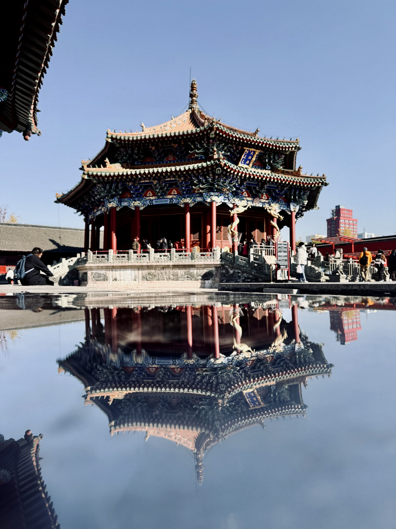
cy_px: 264
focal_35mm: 24
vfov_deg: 71.6
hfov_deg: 56.8
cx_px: 198
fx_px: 366
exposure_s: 1/2445
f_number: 1.8
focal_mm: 6.8
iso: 80
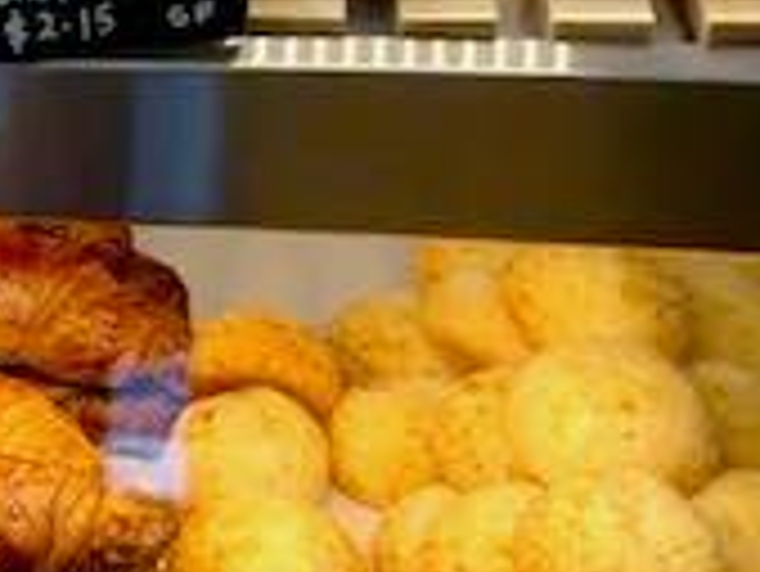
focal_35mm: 85
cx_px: -441
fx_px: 1868
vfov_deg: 17.3
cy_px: 180
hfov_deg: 19.5
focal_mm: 6.76
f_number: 1.78
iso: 125
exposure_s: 1/120
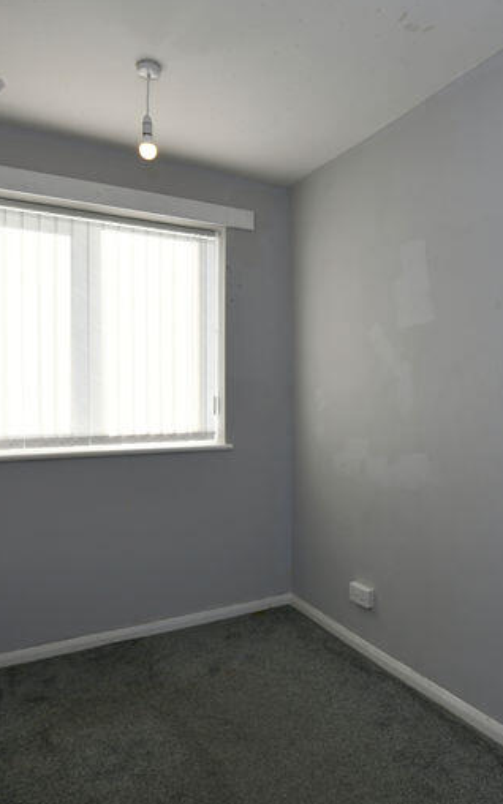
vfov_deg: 74.8
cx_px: 336
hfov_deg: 50.1
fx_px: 527
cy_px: 415
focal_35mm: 24
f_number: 5.6
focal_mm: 10
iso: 100
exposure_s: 1/125
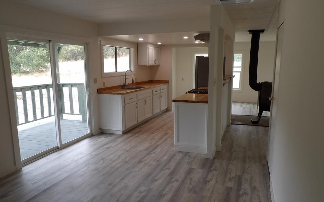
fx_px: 230
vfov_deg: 47.6
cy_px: 103
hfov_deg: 70.4
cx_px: 161
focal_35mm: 26
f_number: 3.2
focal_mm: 4.3
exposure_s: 1/70
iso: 100
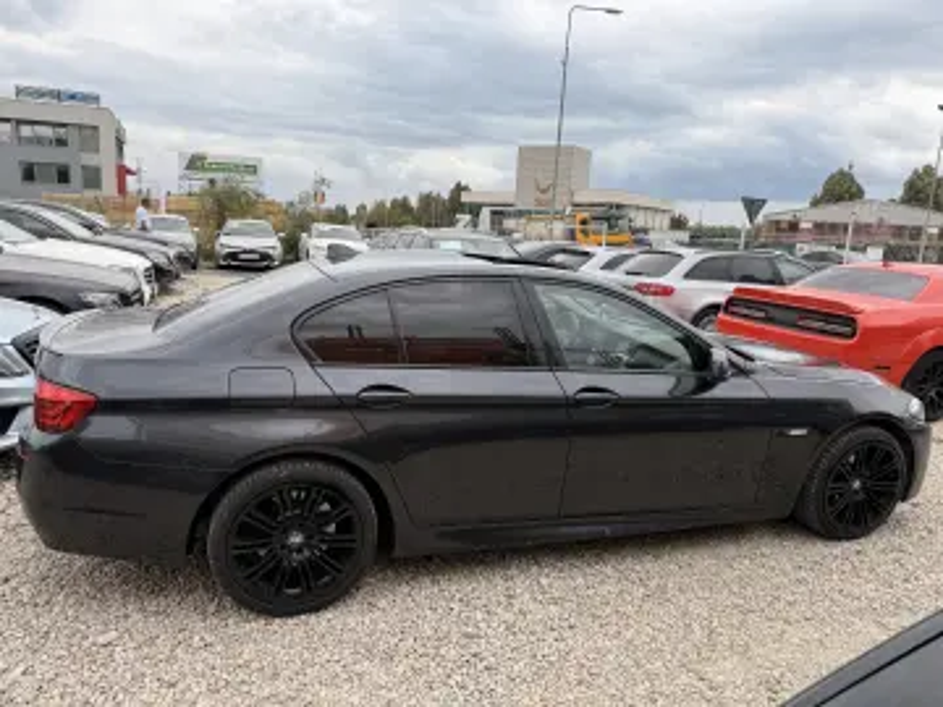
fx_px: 654
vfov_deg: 56.8
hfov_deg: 71.6
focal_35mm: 24
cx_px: 472
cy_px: 354
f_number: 1.78
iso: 80
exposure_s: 1/1653
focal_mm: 6.76
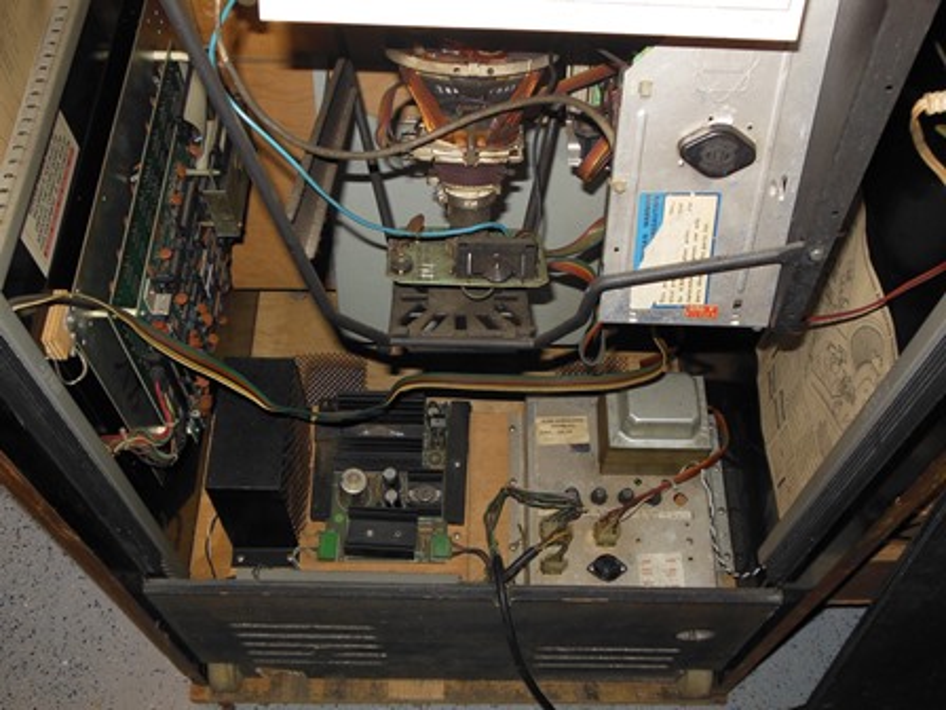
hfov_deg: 55.4
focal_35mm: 33
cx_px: 473
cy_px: 355
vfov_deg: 42.9
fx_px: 902
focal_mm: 6
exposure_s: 1/30
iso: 200
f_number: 3.5
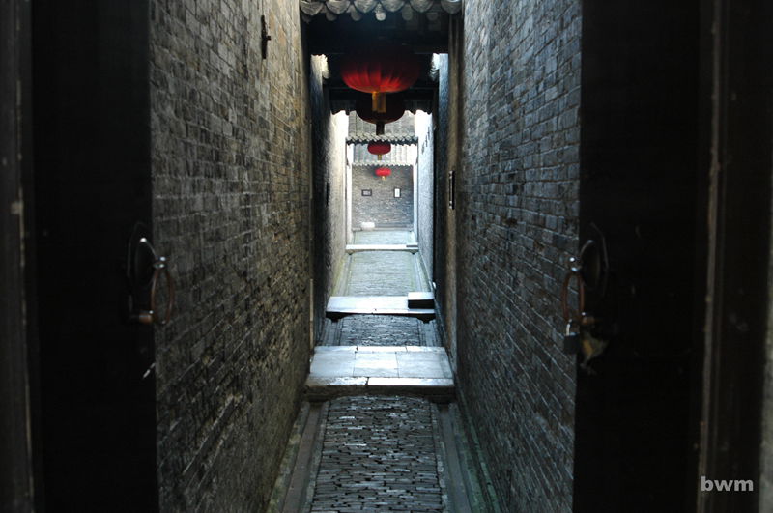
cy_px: 256
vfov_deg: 31.8
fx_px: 901
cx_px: 386
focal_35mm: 42
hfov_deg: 46.5
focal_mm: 28
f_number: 5.6
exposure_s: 1/30
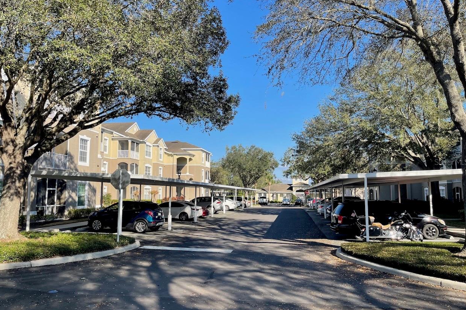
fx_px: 349
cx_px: 228
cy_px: 162
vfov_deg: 47.9
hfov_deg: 67.4
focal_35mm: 27
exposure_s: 1/2083
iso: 32
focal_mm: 5.1
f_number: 1.6
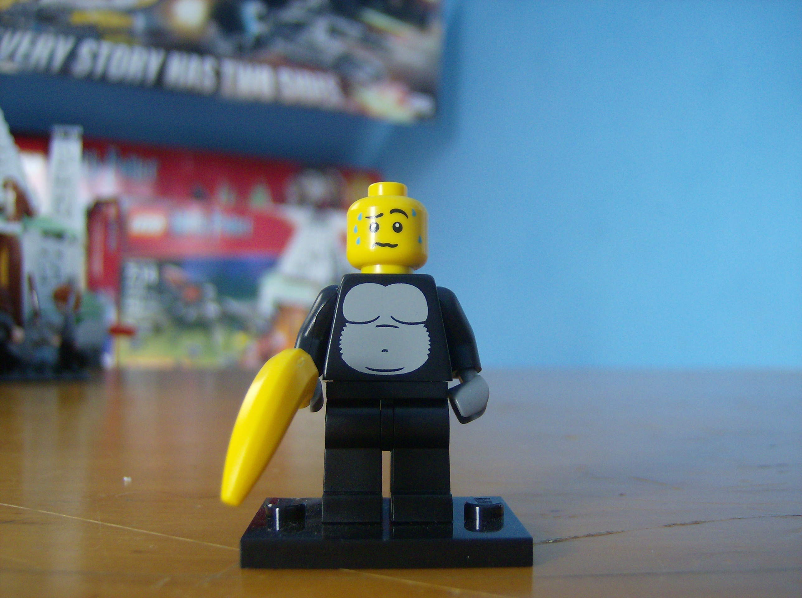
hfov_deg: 51.5
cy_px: 299
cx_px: 401
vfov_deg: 39.5
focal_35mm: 36
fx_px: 832
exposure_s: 1/10.2
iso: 200
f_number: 2.8
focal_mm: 6
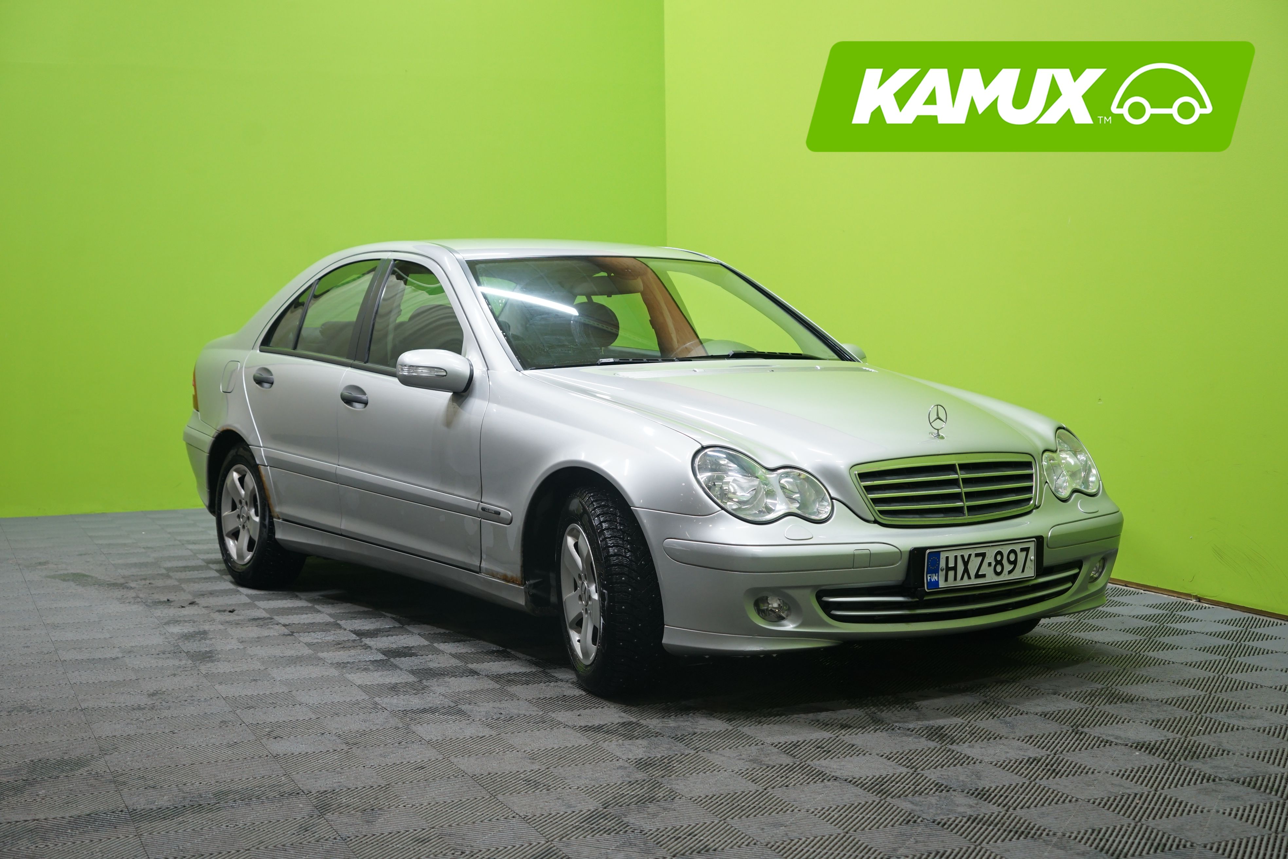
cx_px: 644
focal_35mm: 49
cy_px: 430
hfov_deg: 40.3
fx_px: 1753
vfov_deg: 27.5
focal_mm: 49
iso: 640
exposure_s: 1/20
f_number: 4.5
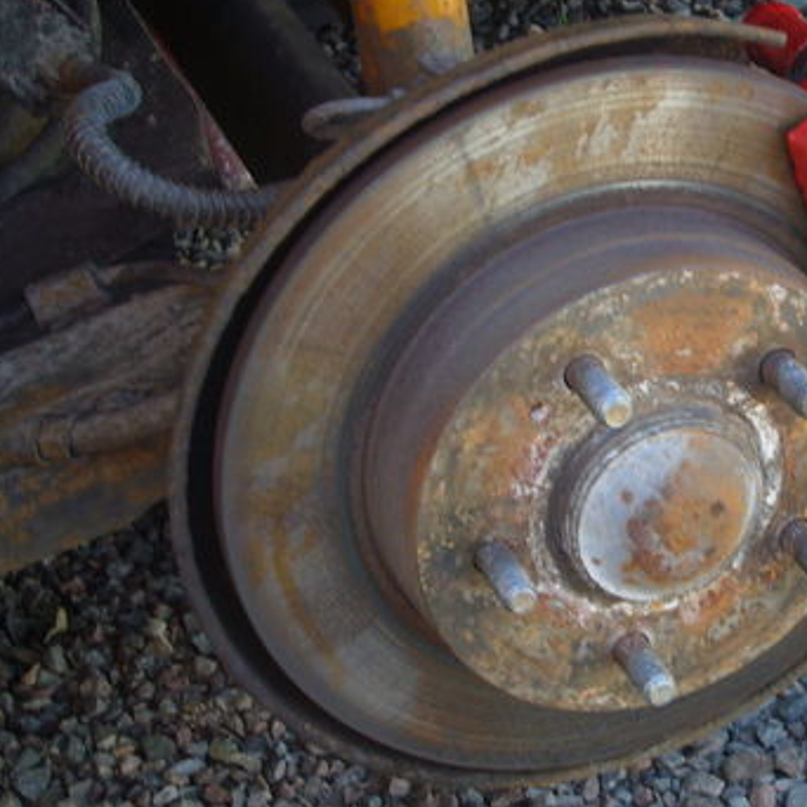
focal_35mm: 96
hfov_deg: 17.8
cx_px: 720
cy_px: 458
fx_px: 2532
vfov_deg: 18.1
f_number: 4
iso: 80
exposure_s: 1/40
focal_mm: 9.6
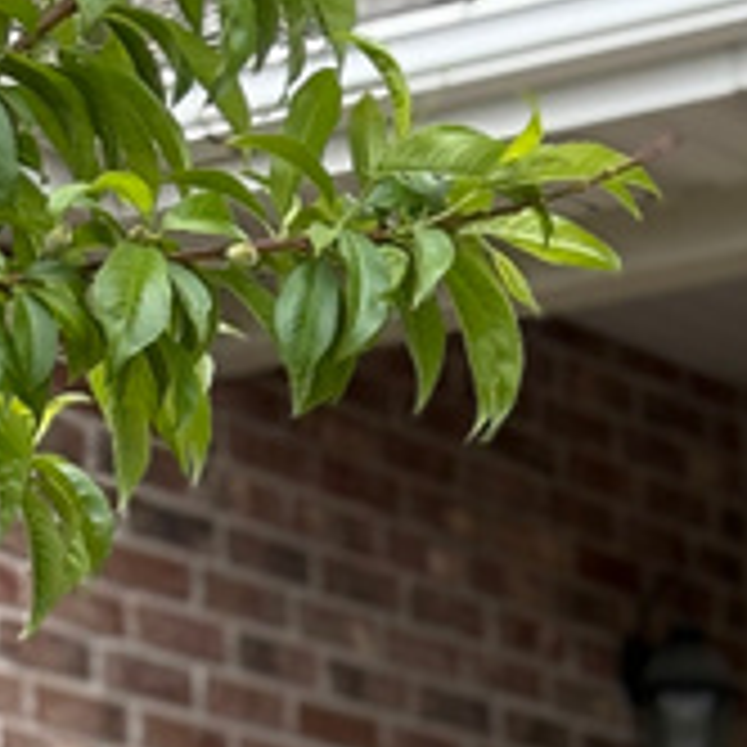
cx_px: 990
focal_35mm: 213
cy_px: 1566
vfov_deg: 7.8
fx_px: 5200
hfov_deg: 8.1
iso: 50
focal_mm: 5.96
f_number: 1.6
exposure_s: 1/1032
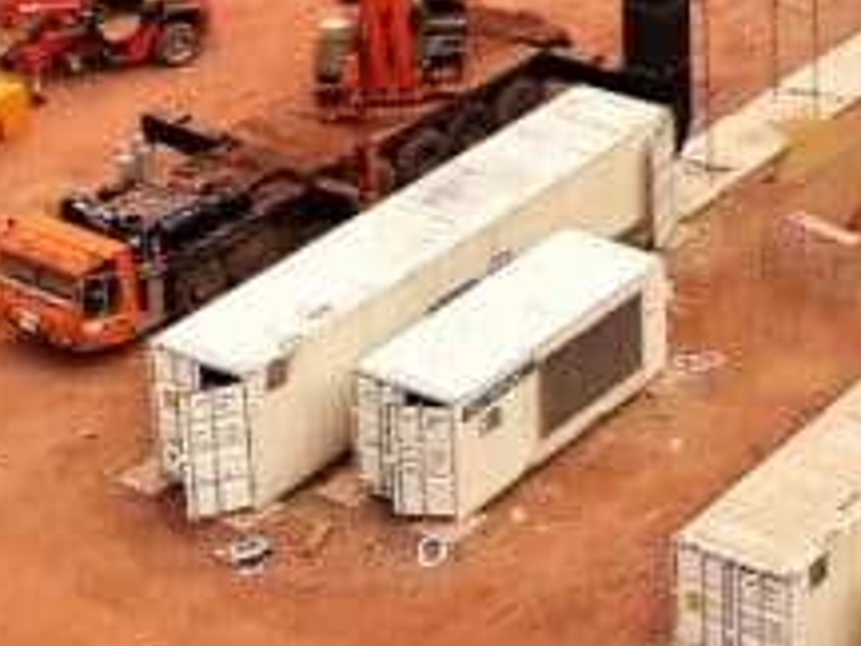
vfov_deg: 10.6
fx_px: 3308
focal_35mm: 133
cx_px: 1315
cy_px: -423
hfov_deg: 13.9
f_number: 1.9
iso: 40
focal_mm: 3.7
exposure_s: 1/513
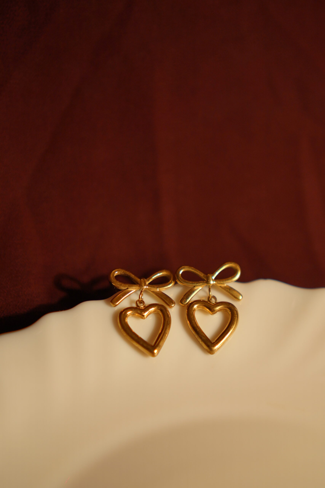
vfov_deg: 38.2
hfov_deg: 26.0
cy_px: 244
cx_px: 162
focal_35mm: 52
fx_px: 704
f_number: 2.5
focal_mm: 35
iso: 125
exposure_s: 1/200
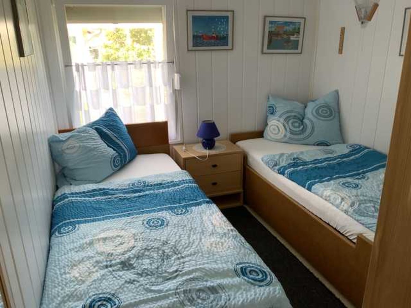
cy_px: 154
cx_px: 206
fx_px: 344
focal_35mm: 29
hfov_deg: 61.7
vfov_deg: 48.2
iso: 64
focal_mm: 3
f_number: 1.8
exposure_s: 1/50
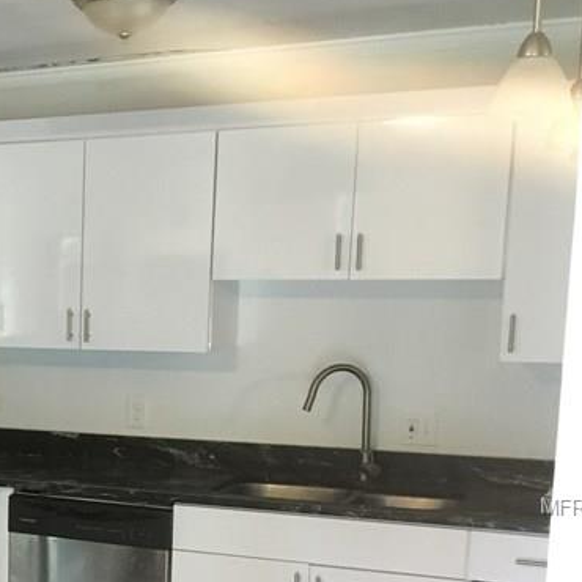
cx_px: -170
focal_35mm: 71
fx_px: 1351
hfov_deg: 21.9
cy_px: 506
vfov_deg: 23.8
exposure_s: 1/30
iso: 200
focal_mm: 4.15
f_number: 2.2
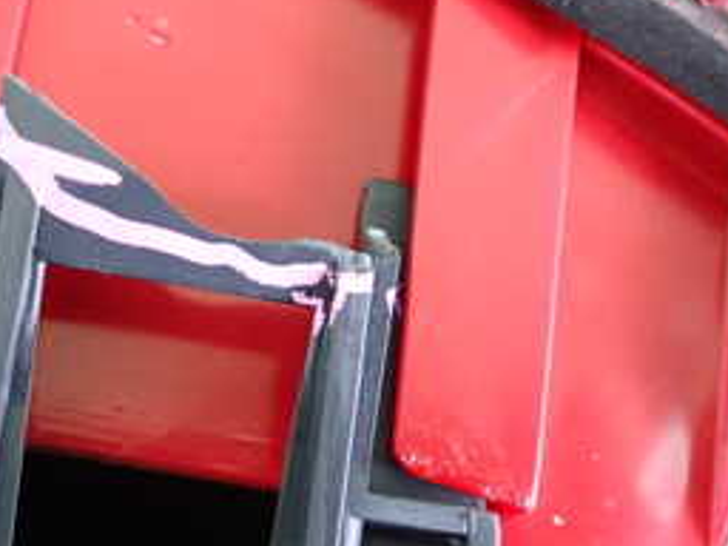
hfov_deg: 25.9
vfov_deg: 19.6
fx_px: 1577
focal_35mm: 75
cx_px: 247
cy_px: 259
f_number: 2.4
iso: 500
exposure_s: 1/30
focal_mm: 5.79
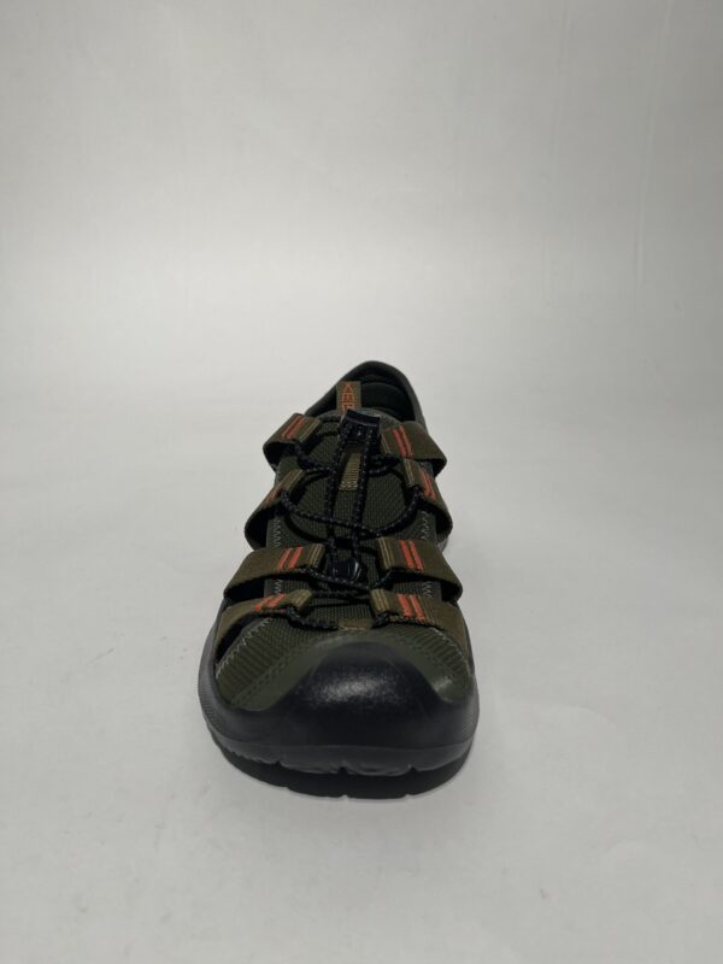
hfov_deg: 53.1
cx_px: 362
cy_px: 482
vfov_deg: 67.3
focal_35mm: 26
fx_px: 724
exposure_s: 1/477
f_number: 1.6
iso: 50
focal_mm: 5.1
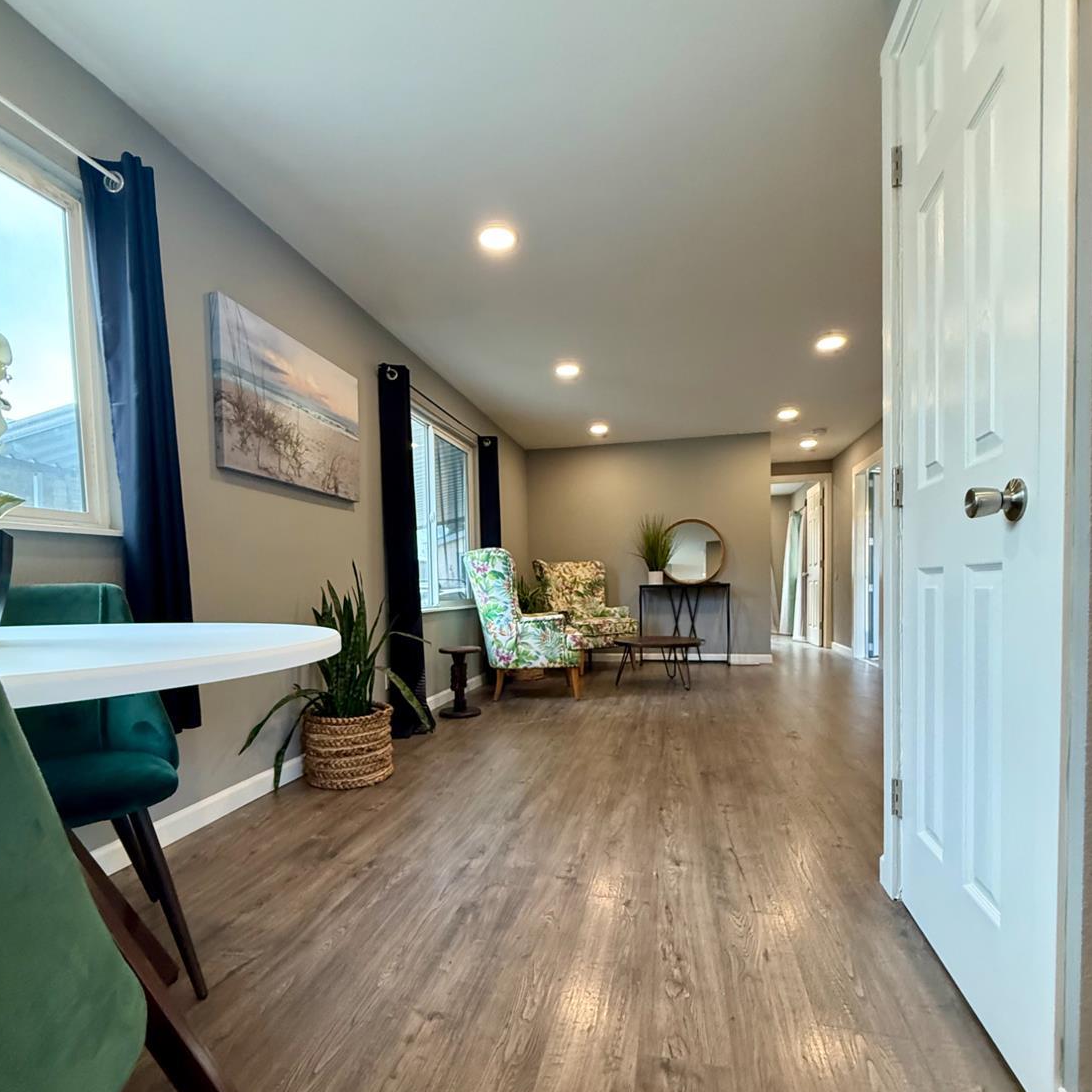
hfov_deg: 83.9
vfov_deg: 83.5
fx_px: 607
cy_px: 618
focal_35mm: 17
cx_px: 532
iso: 500
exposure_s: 1/120
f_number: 2.2
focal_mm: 2.22
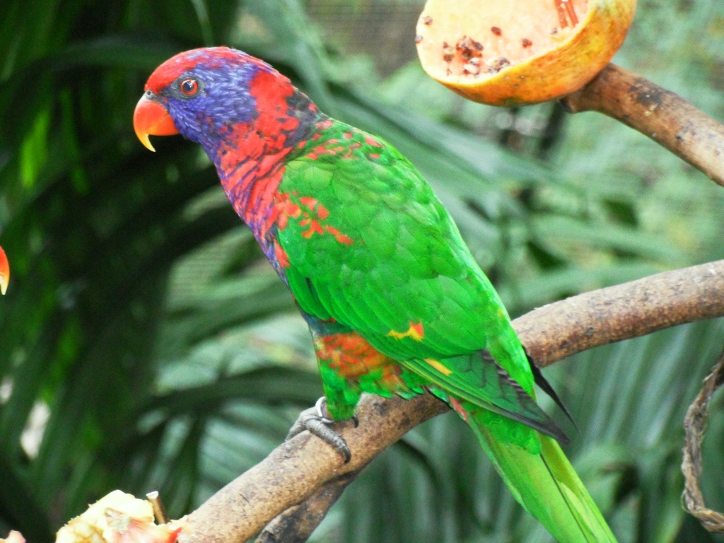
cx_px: 362
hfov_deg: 6.6
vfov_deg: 5.0
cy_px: 272
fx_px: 6275
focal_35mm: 300
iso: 640
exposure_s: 1/60
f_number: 5.4
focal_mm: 49.4
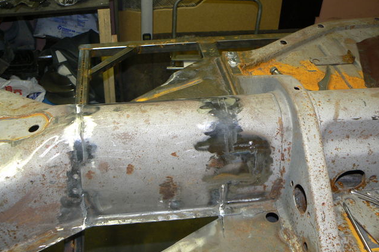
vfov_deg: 35.0
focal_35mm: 38
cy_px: 122
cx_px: 189
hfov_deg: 50.7
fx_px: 400
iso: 100
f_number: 2.8
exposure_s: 1/30
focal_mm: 6
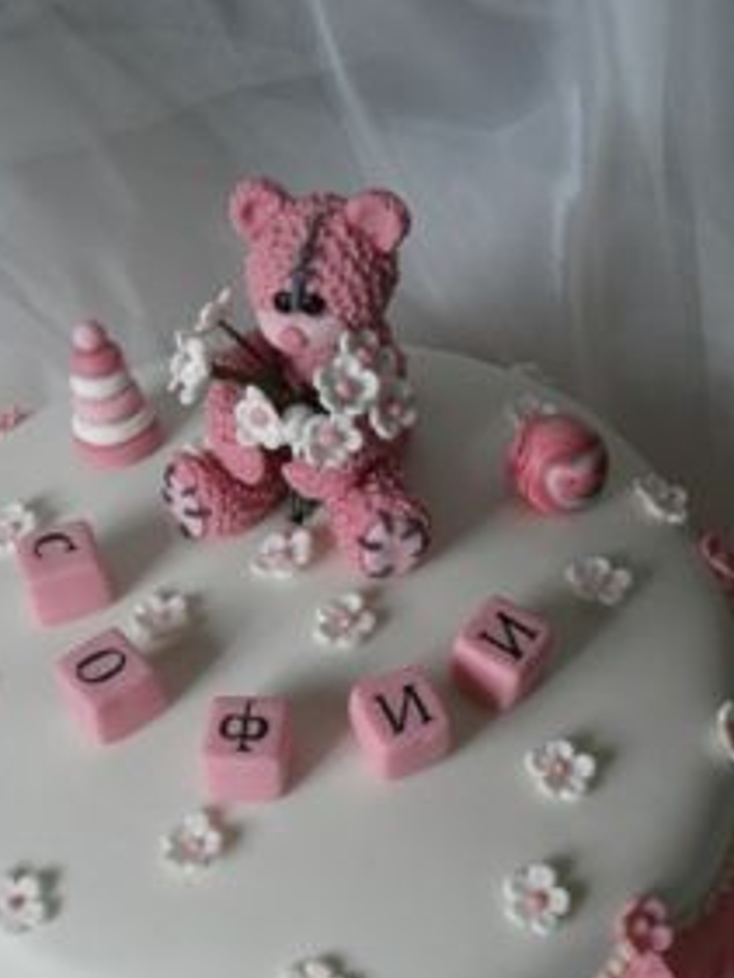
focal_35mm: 74
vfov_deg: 26.1
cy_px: 693
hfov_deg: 19.9
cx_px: 313
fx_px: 2091
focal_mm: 9.3
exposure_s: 1/111
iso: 185
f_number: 3.9
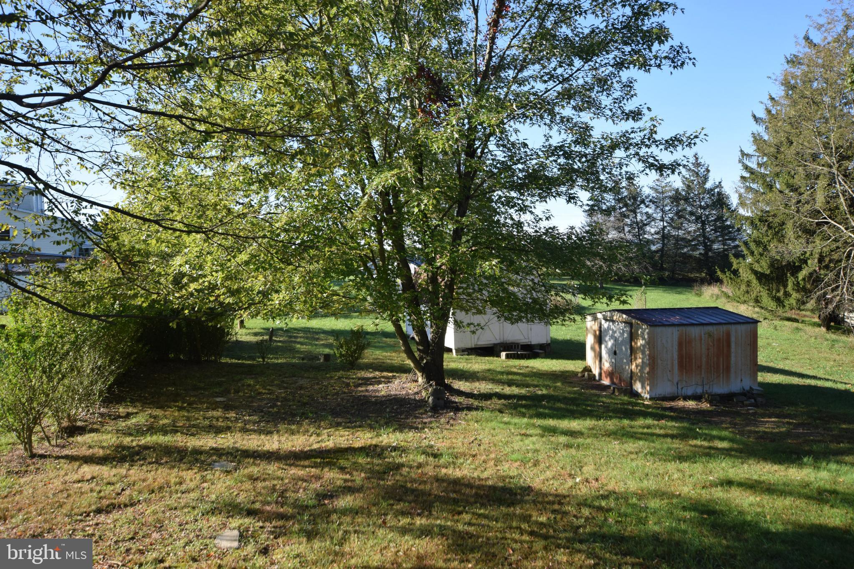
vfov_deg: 43.6
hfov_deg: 61.9
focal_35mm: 30
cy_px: 284
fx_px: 712
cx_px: 427
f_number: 8
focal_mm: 20
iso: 220
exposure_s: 1/250
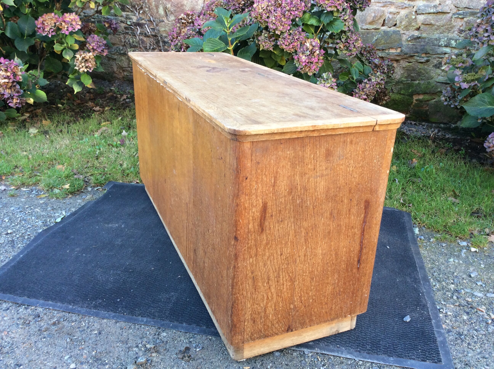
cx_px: 247
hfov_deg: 56.9
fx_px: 456
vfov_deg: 44.1
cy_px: 184
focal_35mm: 32
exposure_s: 1/50
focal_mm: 3.3
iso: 40
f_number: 2.4
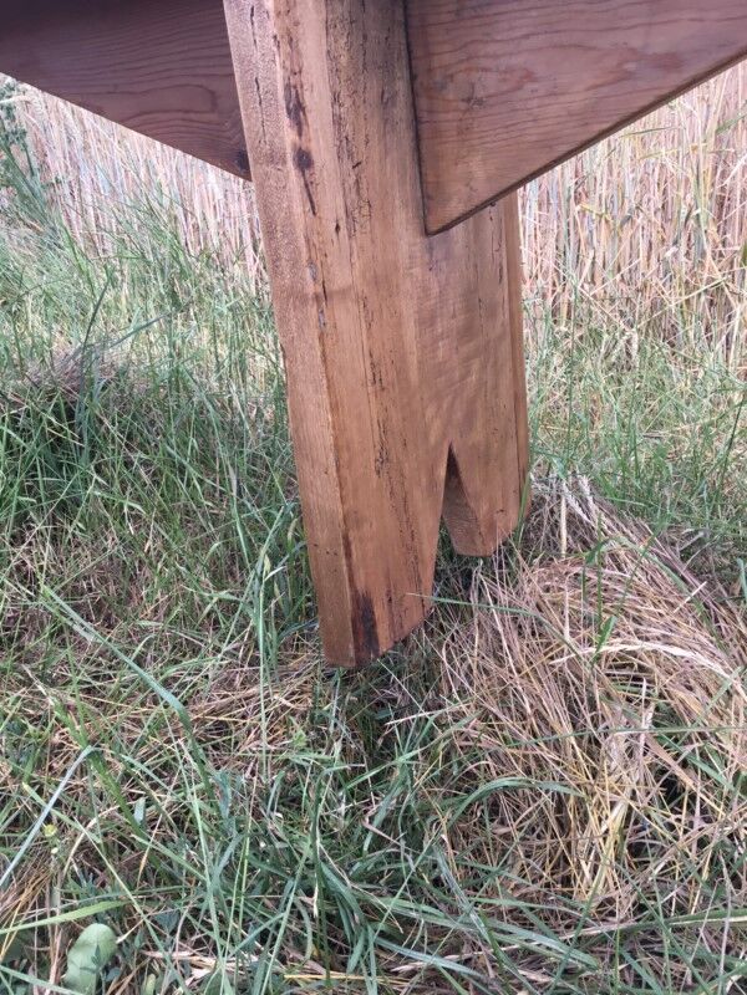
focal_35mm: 31
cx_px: 374
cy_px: 498
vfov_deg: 58.4
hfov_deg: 45.4
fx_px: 892
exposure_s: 1/210
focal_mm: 3.3
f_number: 2.4
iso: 25
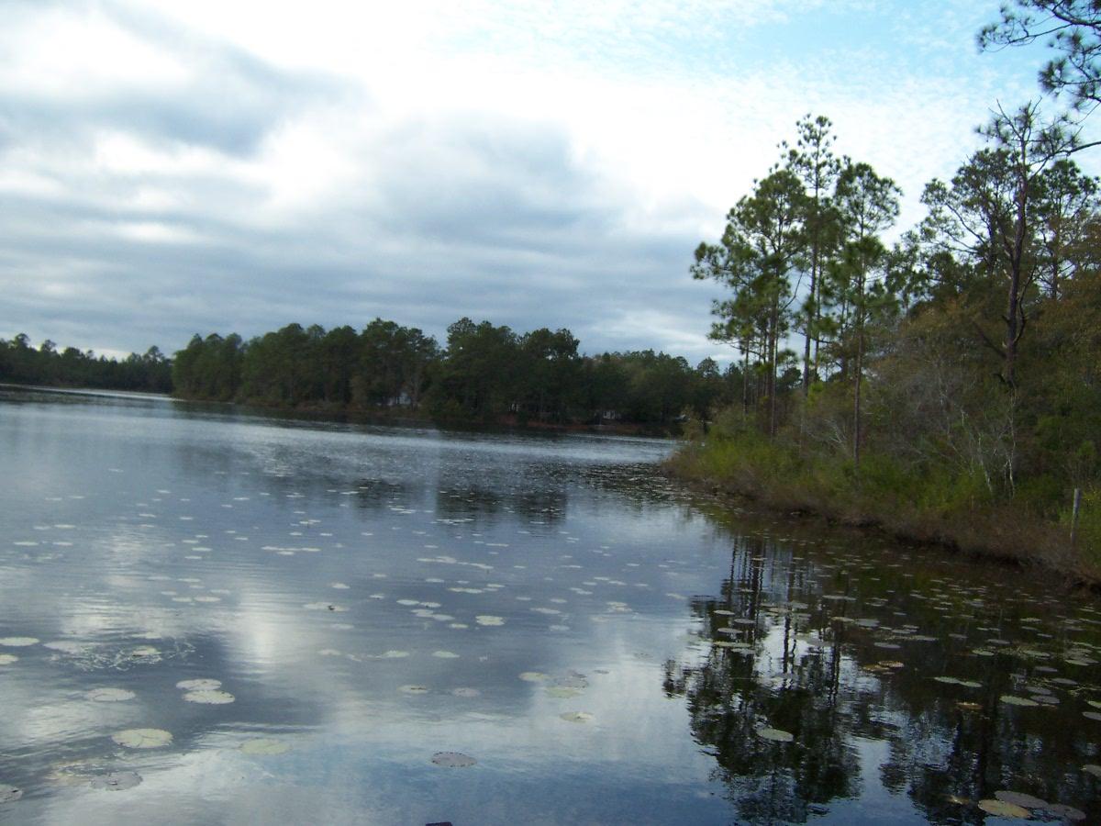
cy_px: 413
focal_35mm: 33
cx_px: 550
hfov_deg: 55.4
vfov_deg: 42.9
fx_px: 1050
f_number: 4
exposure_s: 1/250
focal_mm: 5.5
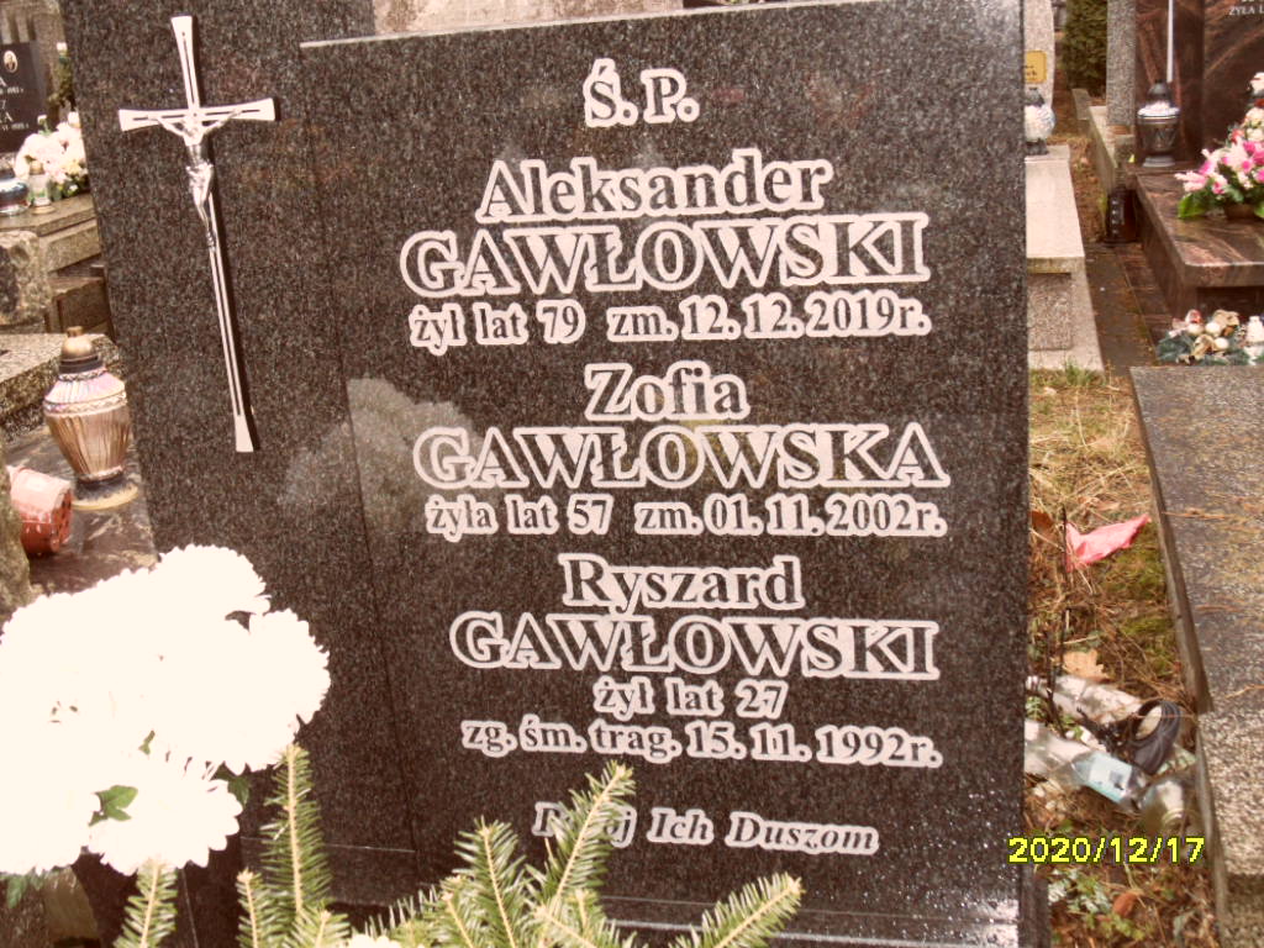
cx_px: 632
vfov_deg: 36.0
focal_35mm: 40
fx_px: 1461
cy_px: 474
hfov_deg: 46.8
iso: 240
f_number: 3.6
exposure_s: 1/45
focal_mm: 6.5
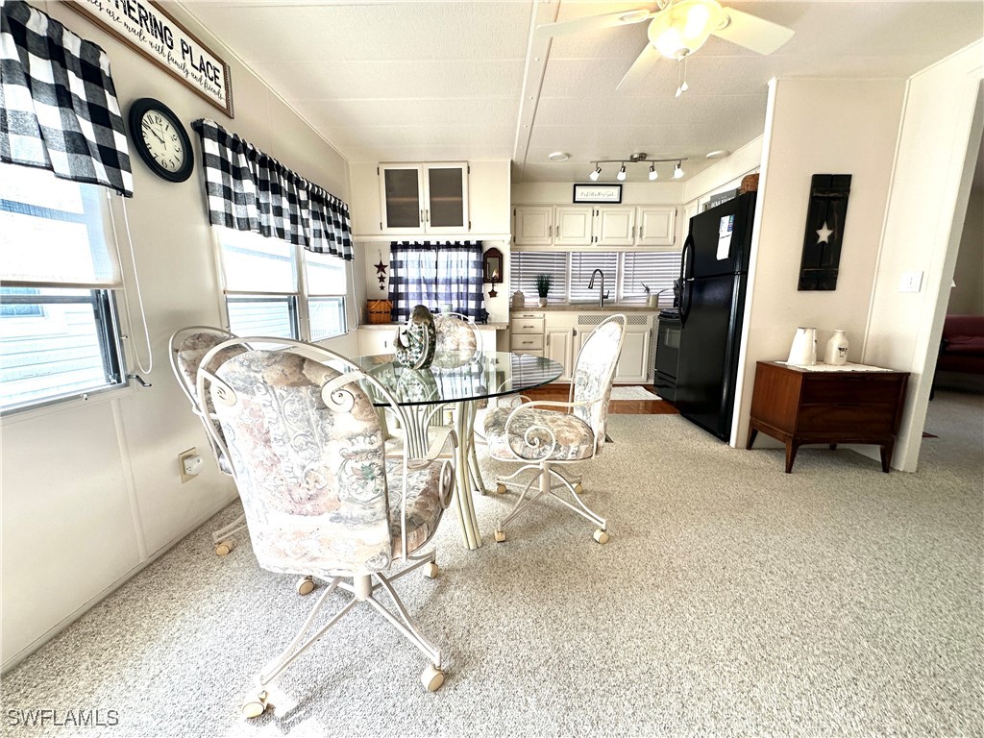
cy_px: 369
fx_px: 398
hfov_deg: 102.1
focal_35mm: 14
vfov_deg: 85.7
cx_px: 492
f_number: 2.2
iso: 64
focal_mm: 2.22
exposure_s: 1/120
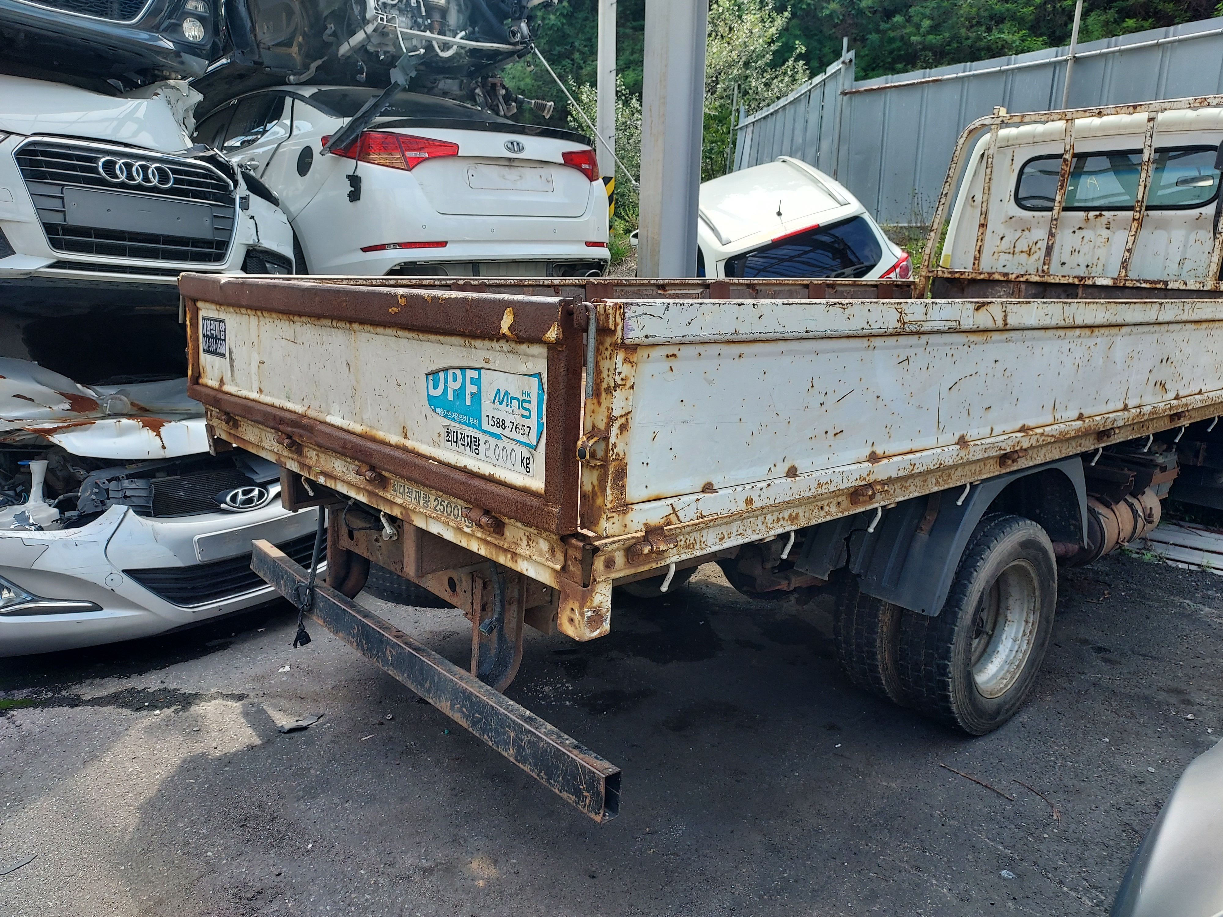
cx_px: 612
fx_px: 848
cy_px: 458
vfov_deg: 56.8
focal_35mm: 24
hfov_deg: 71.6
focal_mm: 4.6
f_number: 1.8
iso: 40
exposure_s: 1/262
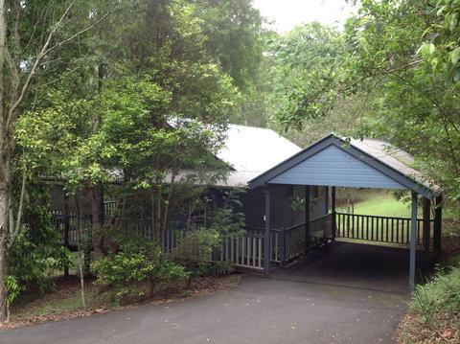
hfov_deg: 52.7
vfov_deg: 40.6
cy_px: 172
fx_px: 465
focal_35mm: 35
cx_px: 230
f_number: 2.4
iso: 50
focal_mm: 4.28
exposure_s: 1/124
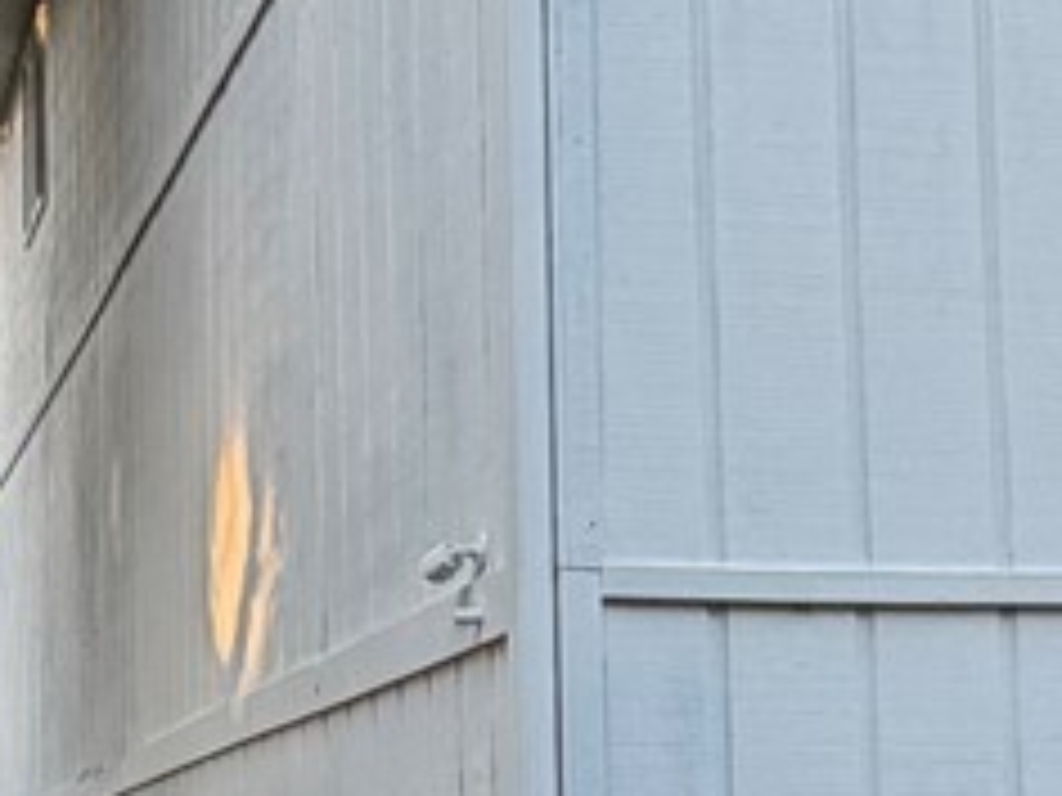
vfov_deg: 15.4
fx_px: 2915
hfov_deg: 20.7
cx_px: 536
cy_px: 661
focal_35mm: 95
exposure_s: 1/121
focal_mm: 2.22
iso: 64
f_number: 2.2
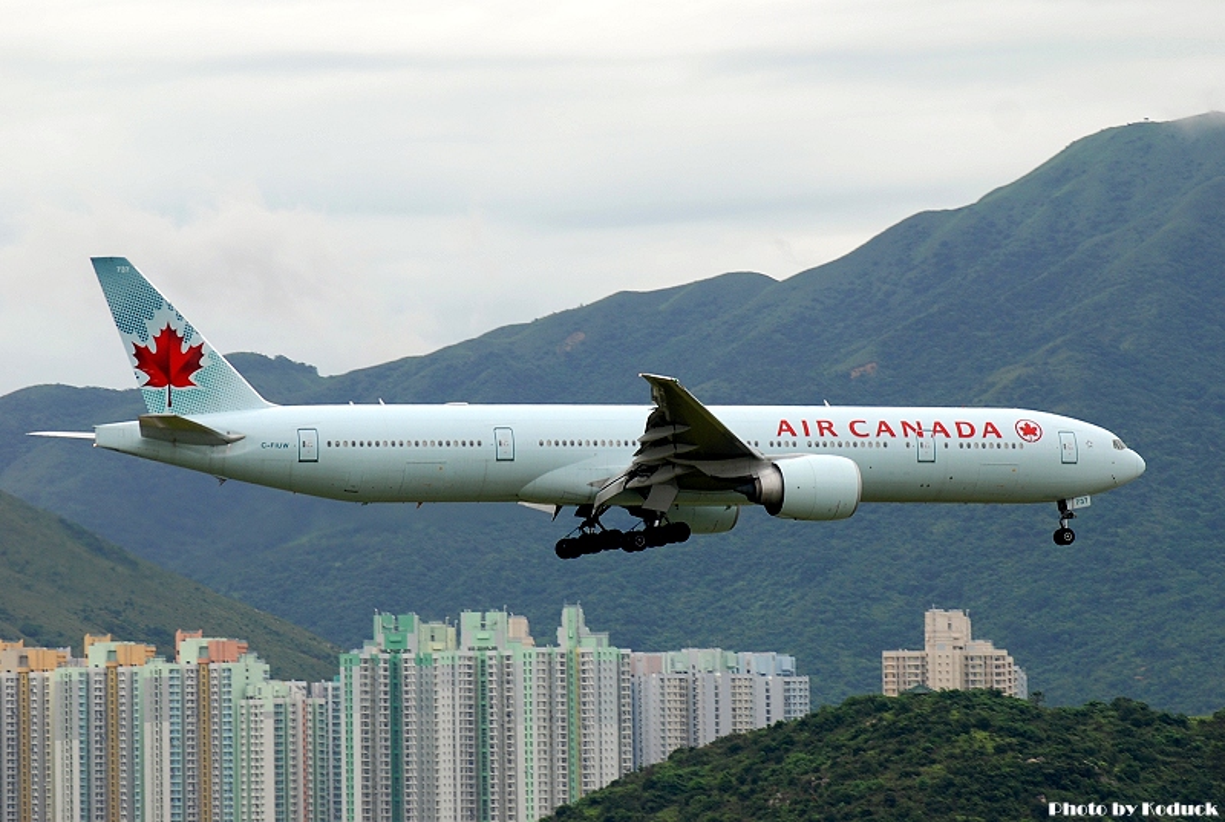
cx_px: 612
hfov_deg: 7.4
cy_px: 411
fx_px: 9462
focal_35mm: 278
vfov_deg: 5.0
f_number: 5
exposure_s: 1/500
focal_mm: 185
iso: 200
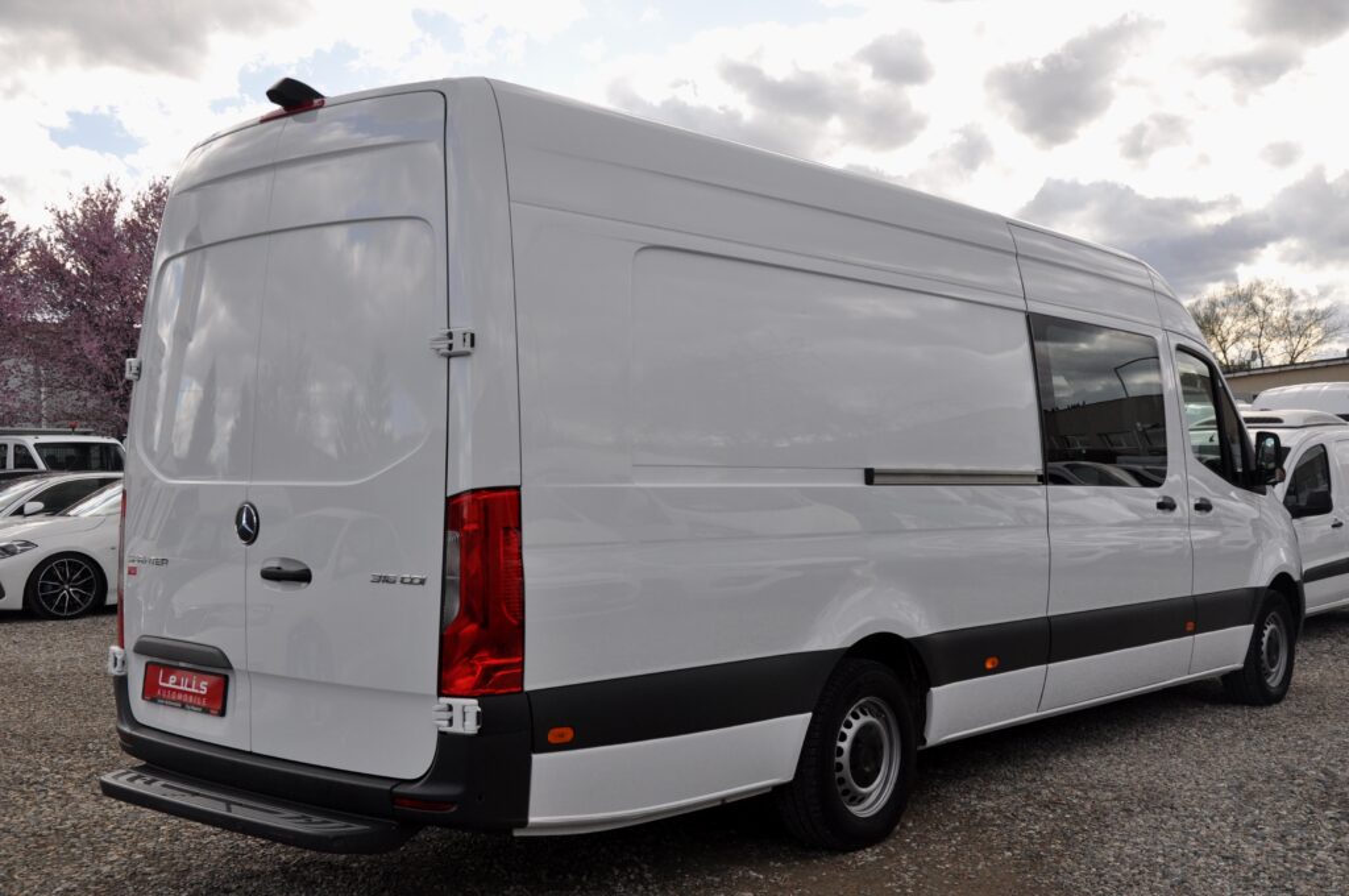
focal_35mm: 39
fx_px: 1460
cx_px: 674
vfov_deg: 34.1
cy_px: 448
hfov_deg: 49.6
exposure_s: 1/320
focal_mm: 26
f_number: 9
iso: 500
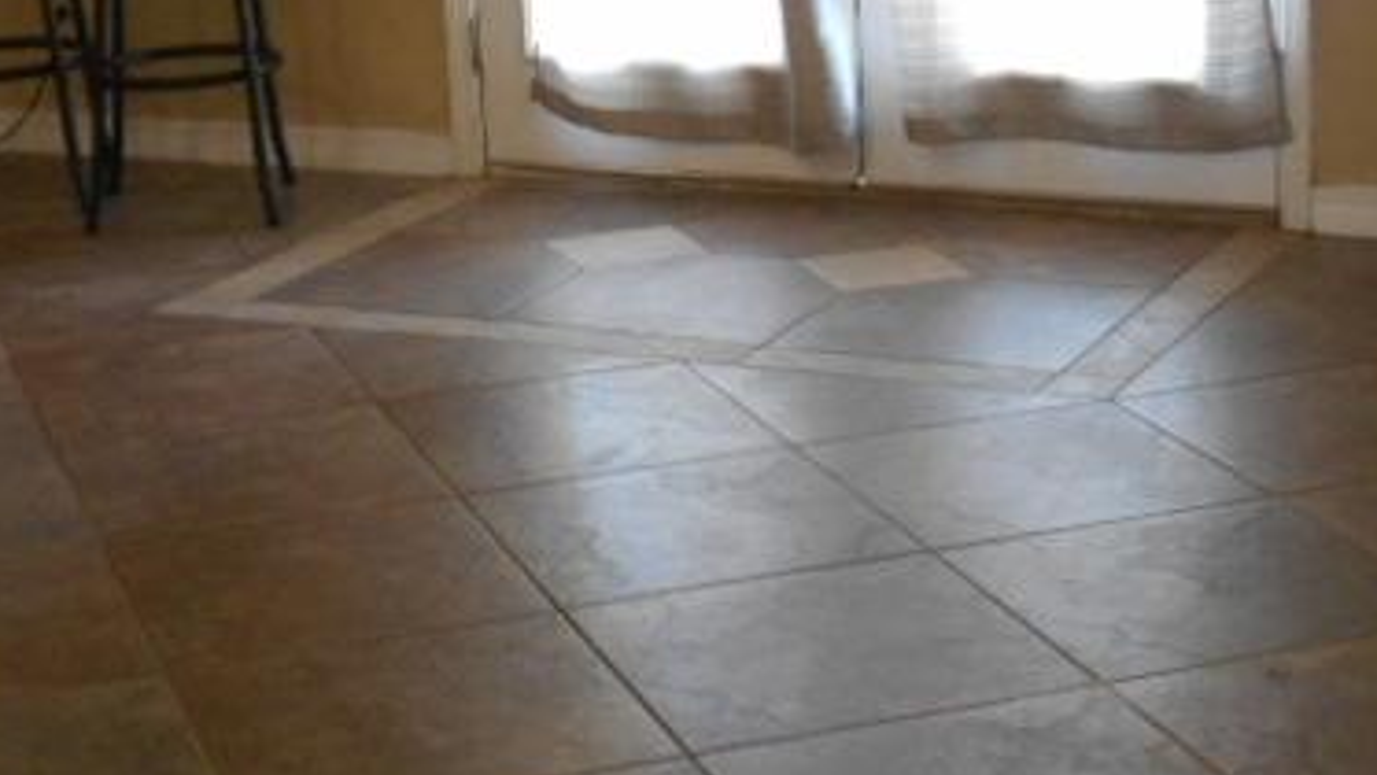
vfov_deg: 14.1
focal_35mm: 86
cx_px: 554
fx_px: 3141
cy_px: 284
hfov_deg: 24.7
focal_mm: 8.3
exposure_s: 1/25
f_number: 4
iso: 400
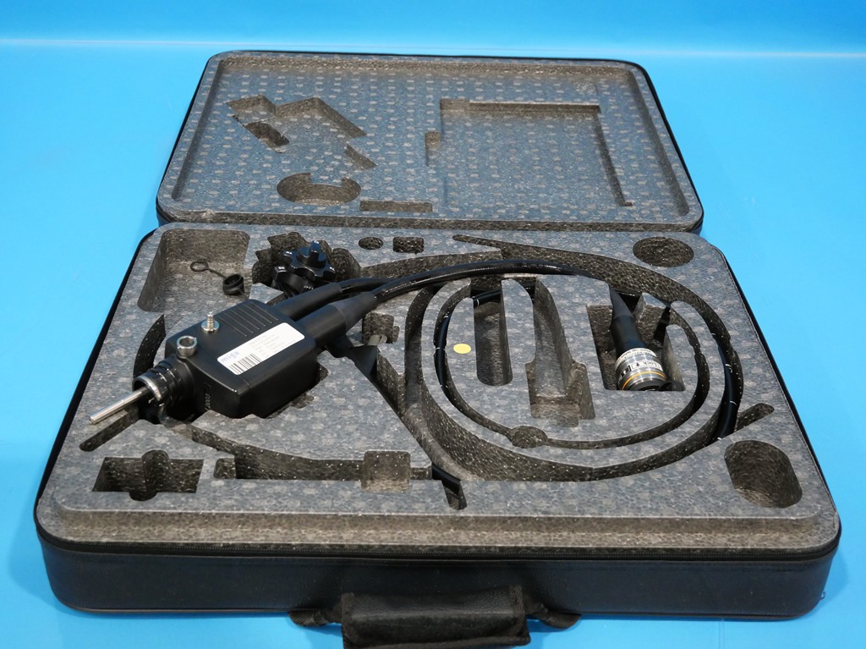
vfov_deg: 32.8
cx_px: 433
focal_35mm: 44
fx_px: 1100
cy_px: 324
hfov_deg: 43.0
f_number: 4.2
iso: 2500
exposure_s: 1/60
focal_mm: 22
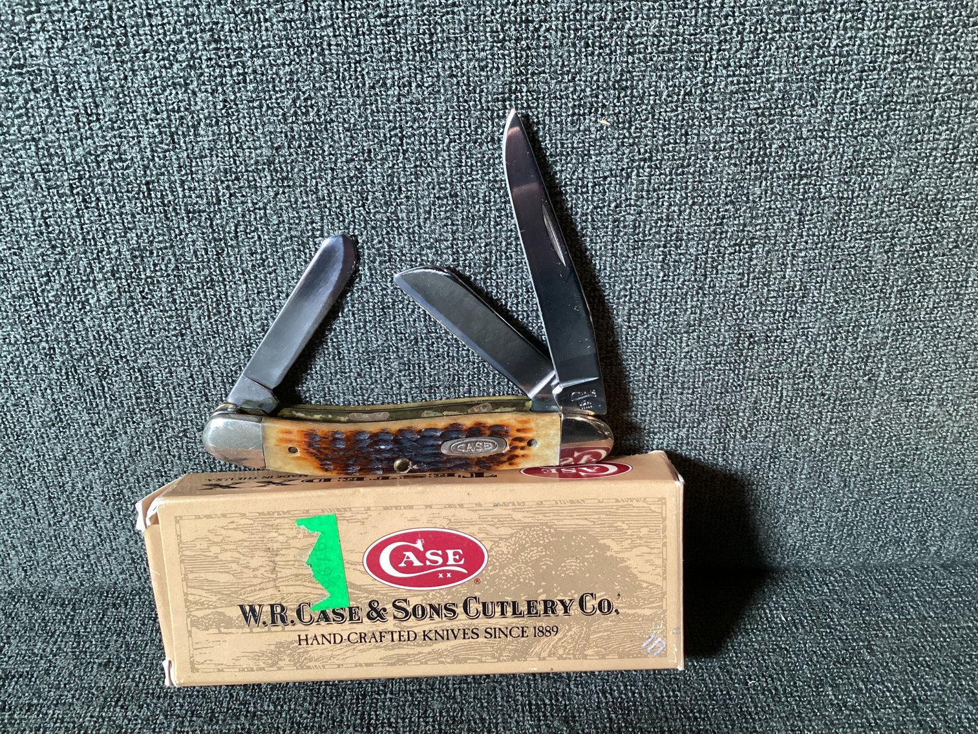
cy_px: 367
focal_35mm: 31
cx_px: 489
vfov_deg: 45.4
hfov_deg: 58.3
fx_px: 876
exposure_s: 1/33
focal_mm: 3.3
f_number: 2.4
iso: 250
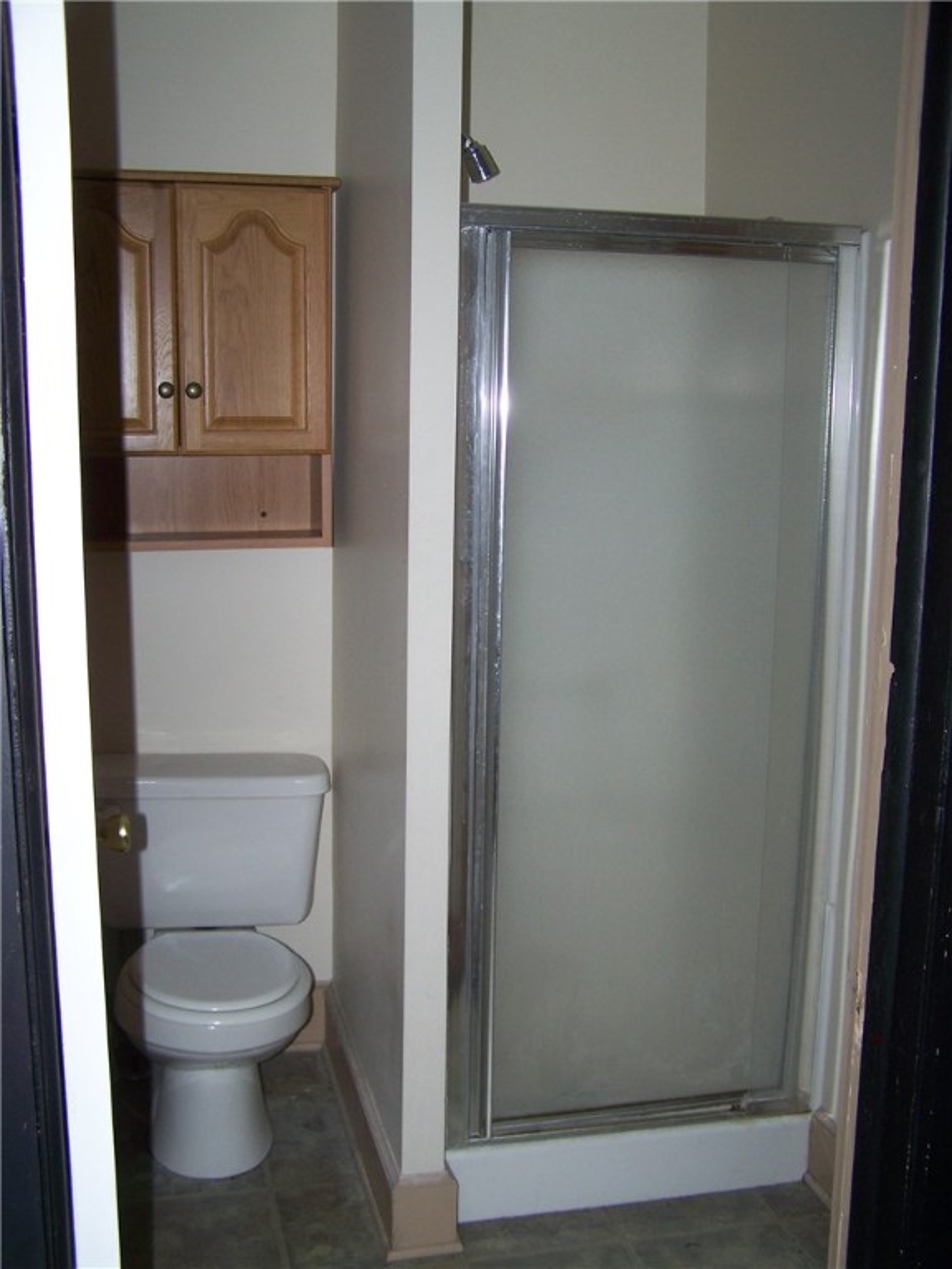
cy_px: 634
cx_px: 476
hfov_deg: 37.7
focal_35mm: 38
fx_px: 1393
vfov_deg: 49.0
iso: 80
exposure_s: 1/60
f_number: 2.8
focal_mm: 6.3
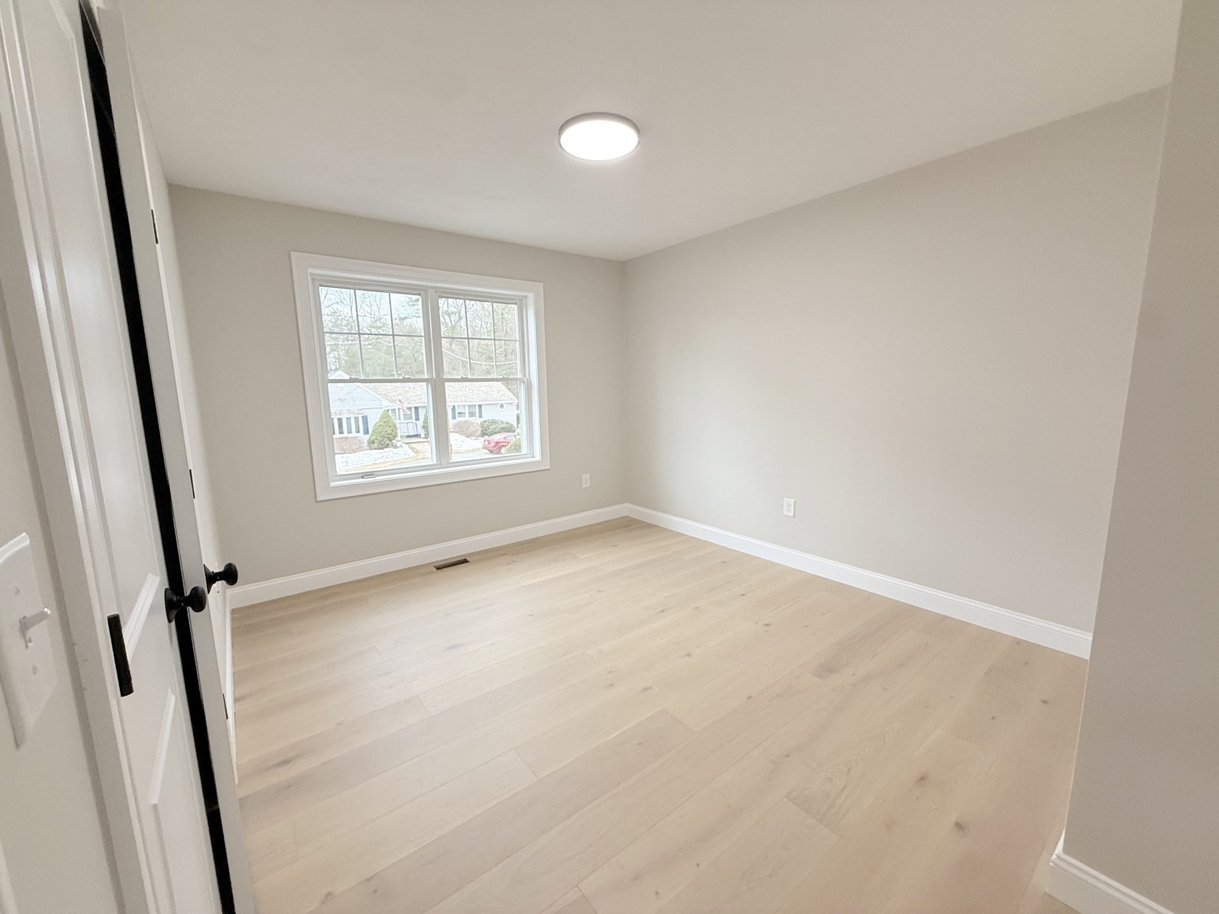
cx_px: 610
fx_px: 493
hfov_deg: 102.1
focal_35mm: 14
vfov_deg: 85.7
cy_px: 457
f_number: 2.2
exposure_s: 1/120
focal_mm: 2.22
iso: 160
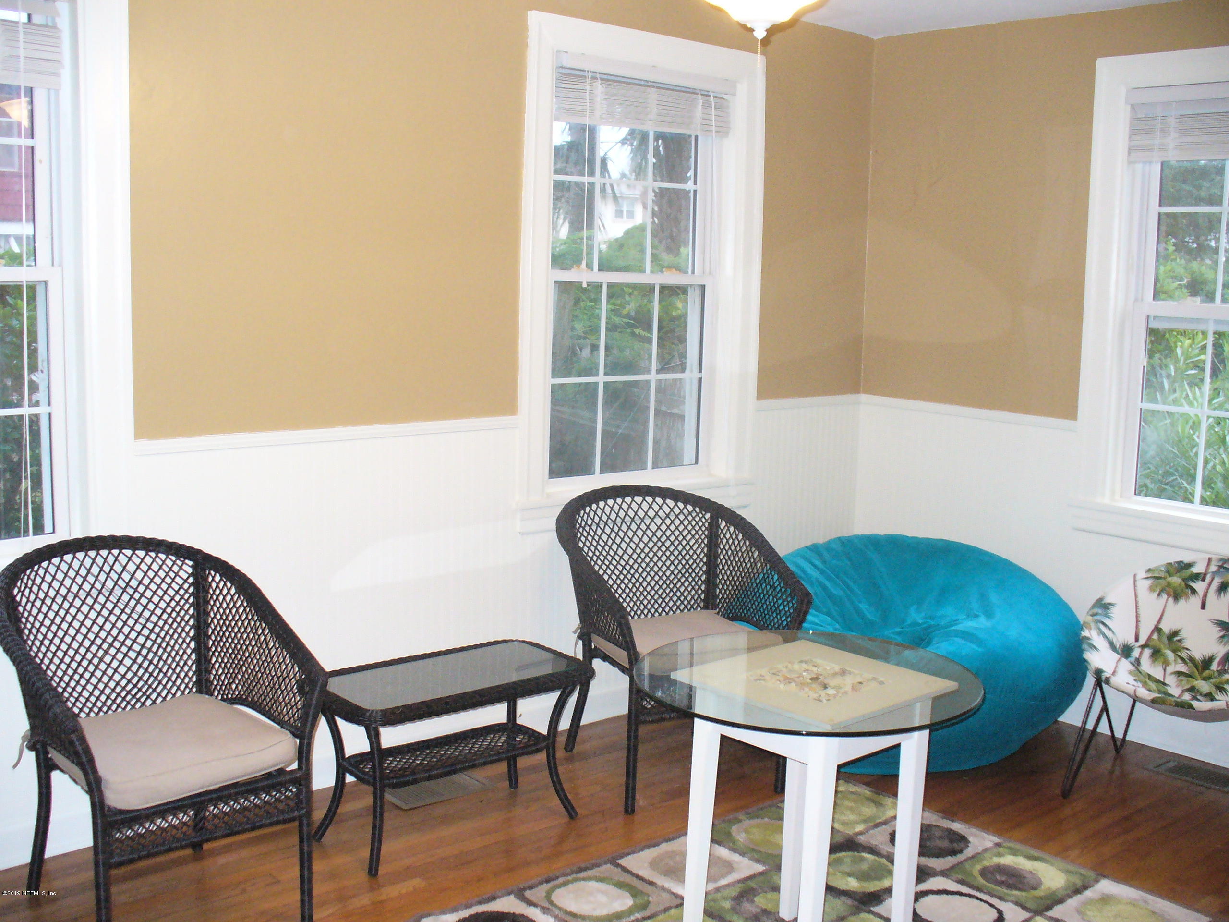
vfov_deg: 38.7
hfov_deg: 50.1
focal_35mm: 37
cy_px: 461
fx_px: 1314
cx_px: 614
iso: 400
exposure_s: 1/30
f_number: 2.8
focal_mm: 6.1
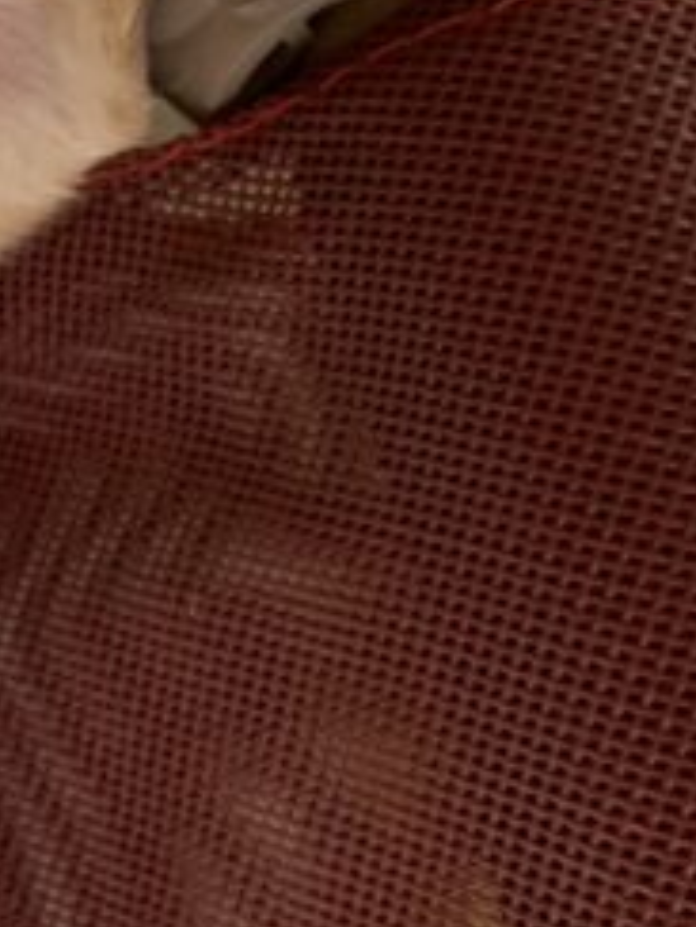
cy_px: 433
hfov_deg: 12.7
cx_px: -441
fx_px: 2922
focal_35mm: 109
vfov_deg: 18.0
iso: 25
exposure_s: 1/140
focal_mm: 4.25
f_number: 1.8
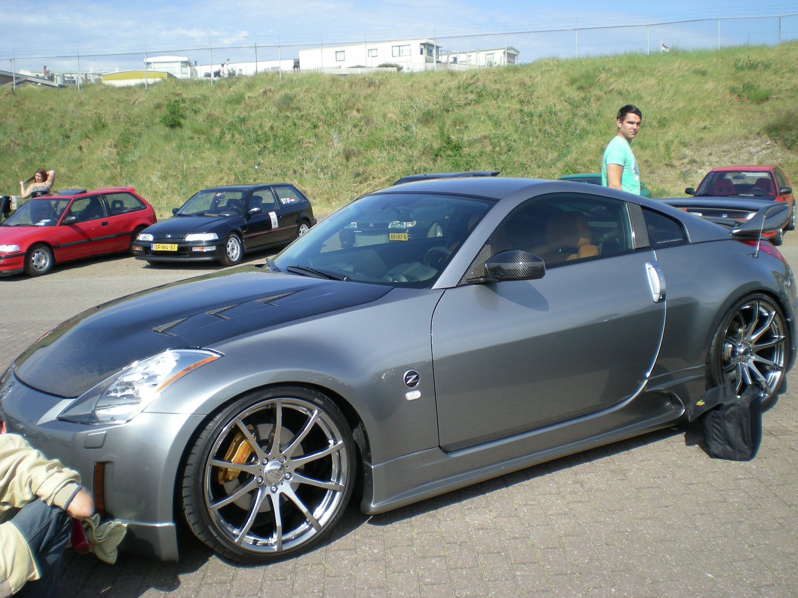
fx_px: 876
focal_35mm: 38
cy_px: 299
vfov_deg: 37.7
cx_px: 399
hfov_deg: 49.0
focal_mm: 6.3
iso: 50
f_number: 4.6
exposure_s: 1/270
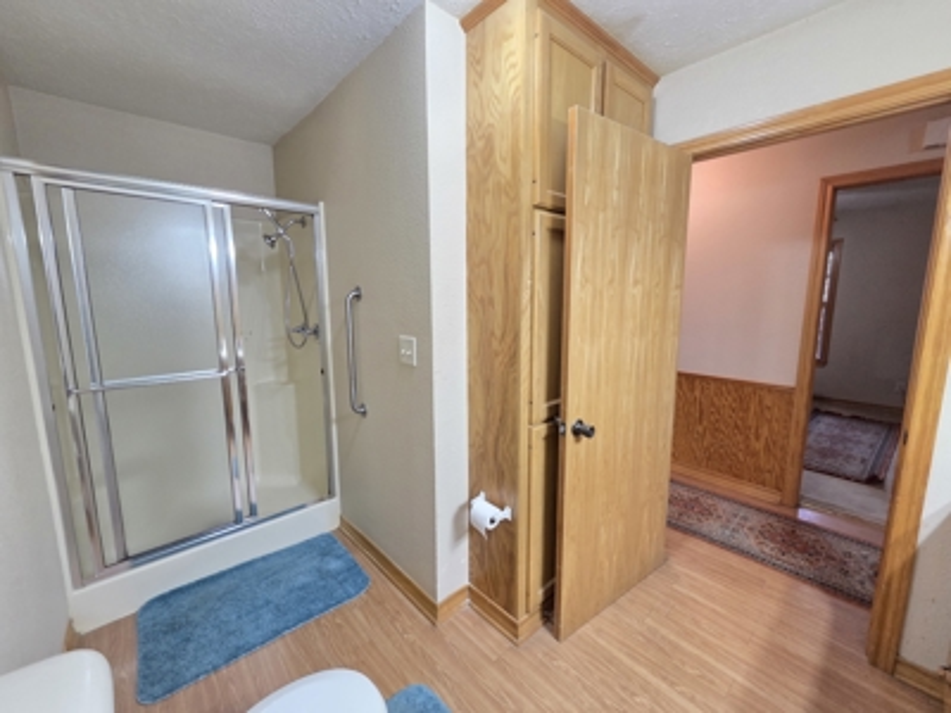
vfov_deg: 89.9
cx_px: 476
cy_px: 356
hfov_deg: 106.2
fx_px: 357
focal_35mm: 13
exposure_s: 1/60
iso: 500
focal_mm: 2.2
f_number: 2.2
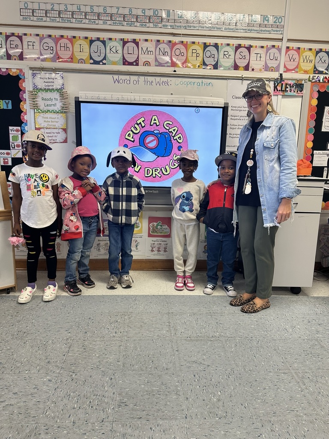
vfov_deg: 71.6
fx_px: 304
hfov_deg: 56.8
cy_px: 220
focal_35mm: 24
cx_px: 164
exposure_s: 1/60
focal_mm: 6.86
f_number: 1.78
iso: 125
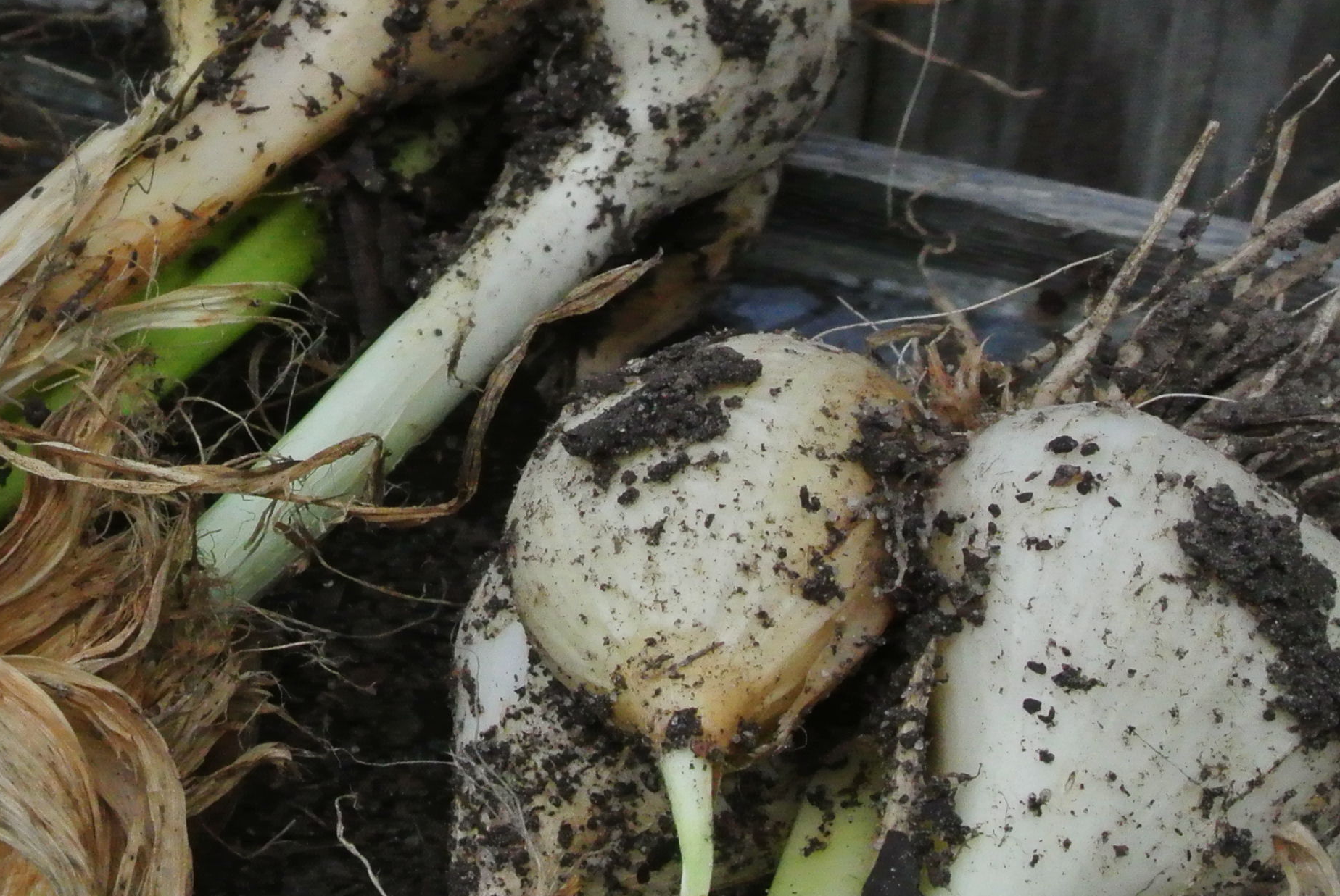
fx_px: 3279
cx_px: 99
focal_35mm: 88
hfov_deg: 22.5
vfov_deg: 15.6
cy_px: 403
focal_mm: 15.7
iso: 1600
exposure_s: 1/2500
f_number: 9
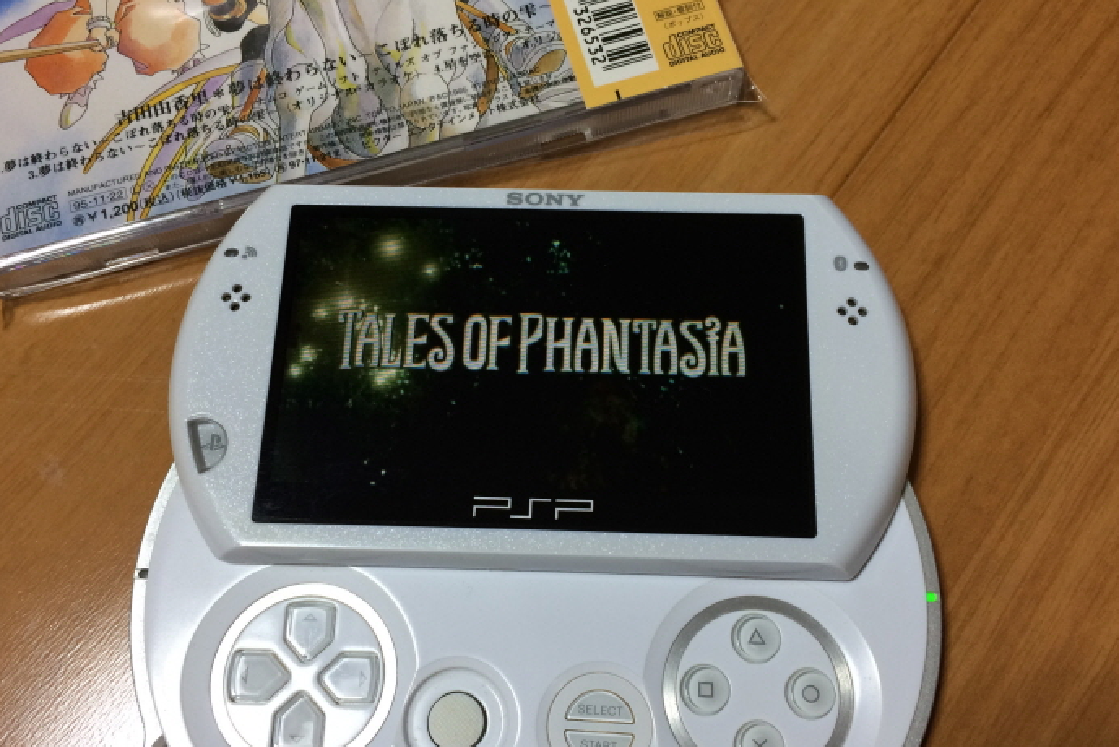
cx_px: 557
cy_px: 395
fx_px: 1088
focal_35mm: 35
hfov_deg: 54.4
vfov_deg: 37.9
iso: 64
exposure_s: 1/30
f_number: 2.2
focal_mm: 4.15
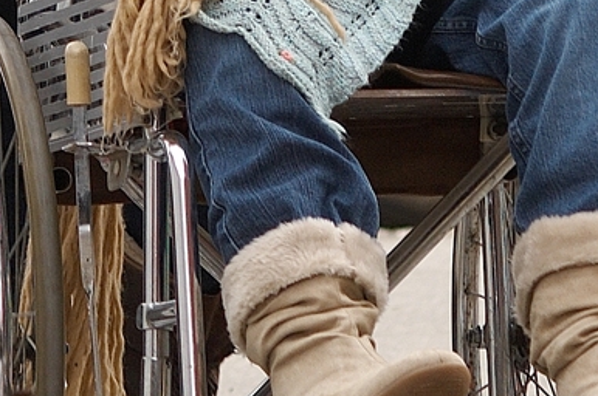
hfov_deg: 2.5
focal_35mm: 836
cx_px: 364
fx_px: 13858
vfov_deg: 1.6
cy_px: -348
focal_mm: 105
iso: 200
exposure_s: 1/250
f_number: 5
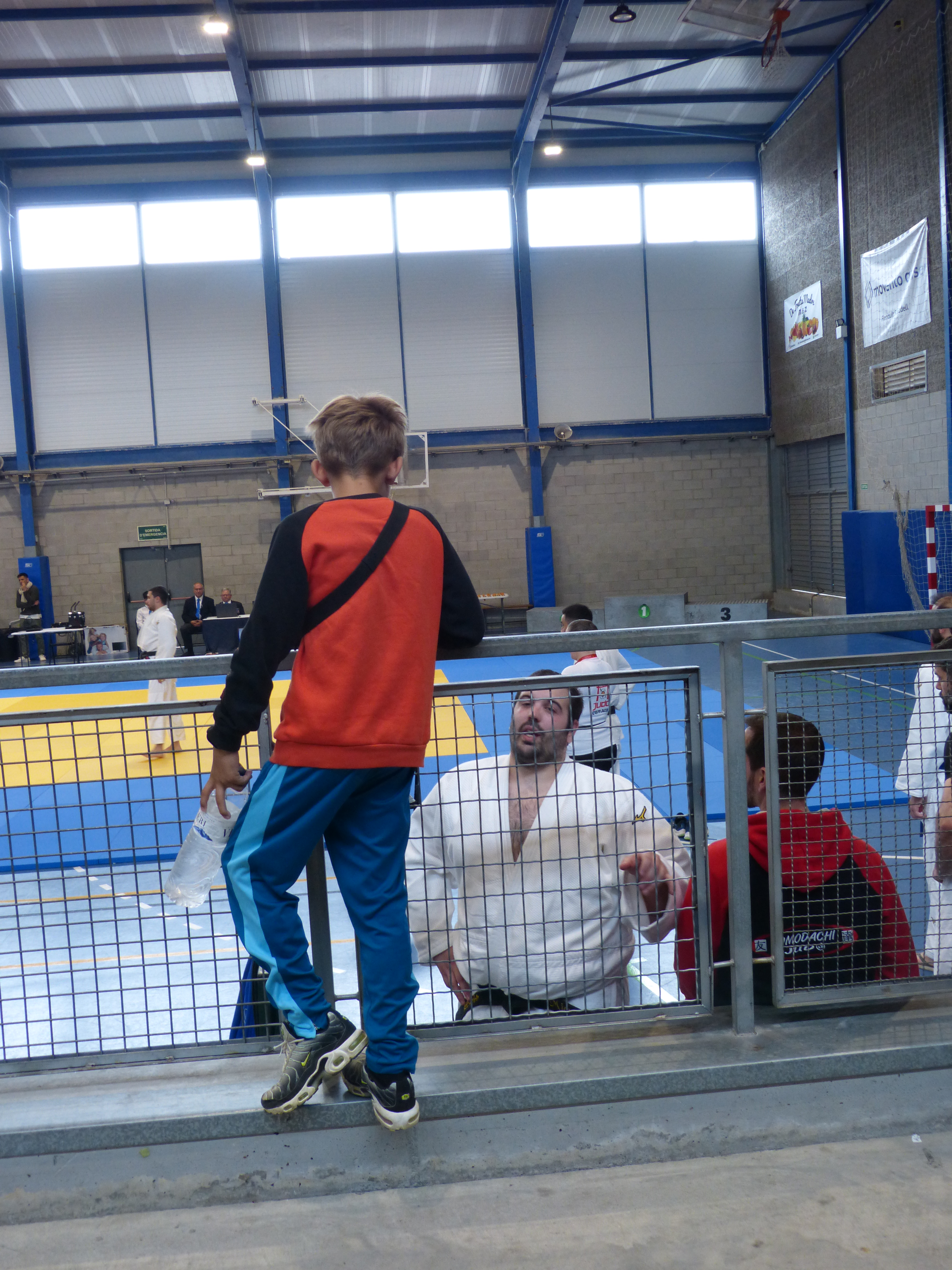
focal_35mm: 35
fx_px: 1283
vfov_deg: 52.6
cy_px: 635
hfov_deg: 40.7
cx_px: 476
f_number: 3
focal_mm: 6.2
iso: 200
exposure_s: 1/60
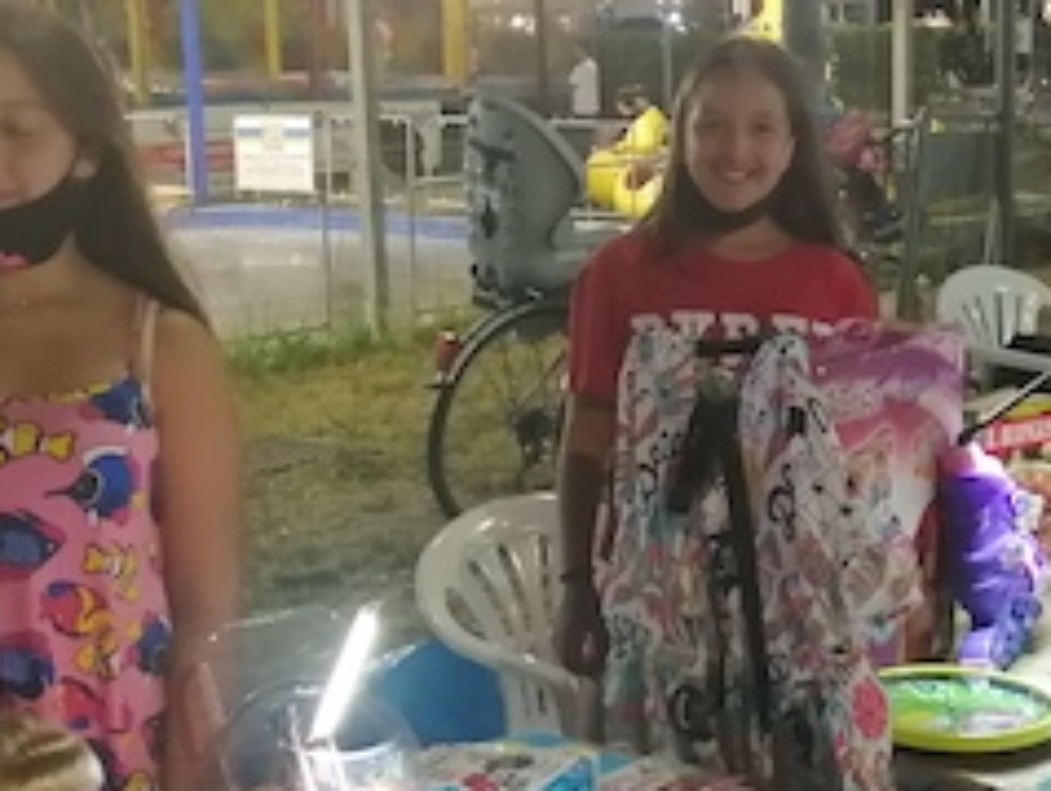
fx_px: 2158
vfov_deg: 20.7
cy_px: 552
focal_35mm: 71
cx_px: 601
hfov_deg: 27.3
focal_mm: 3.6
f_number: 1.8
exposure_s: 1/25
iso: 320
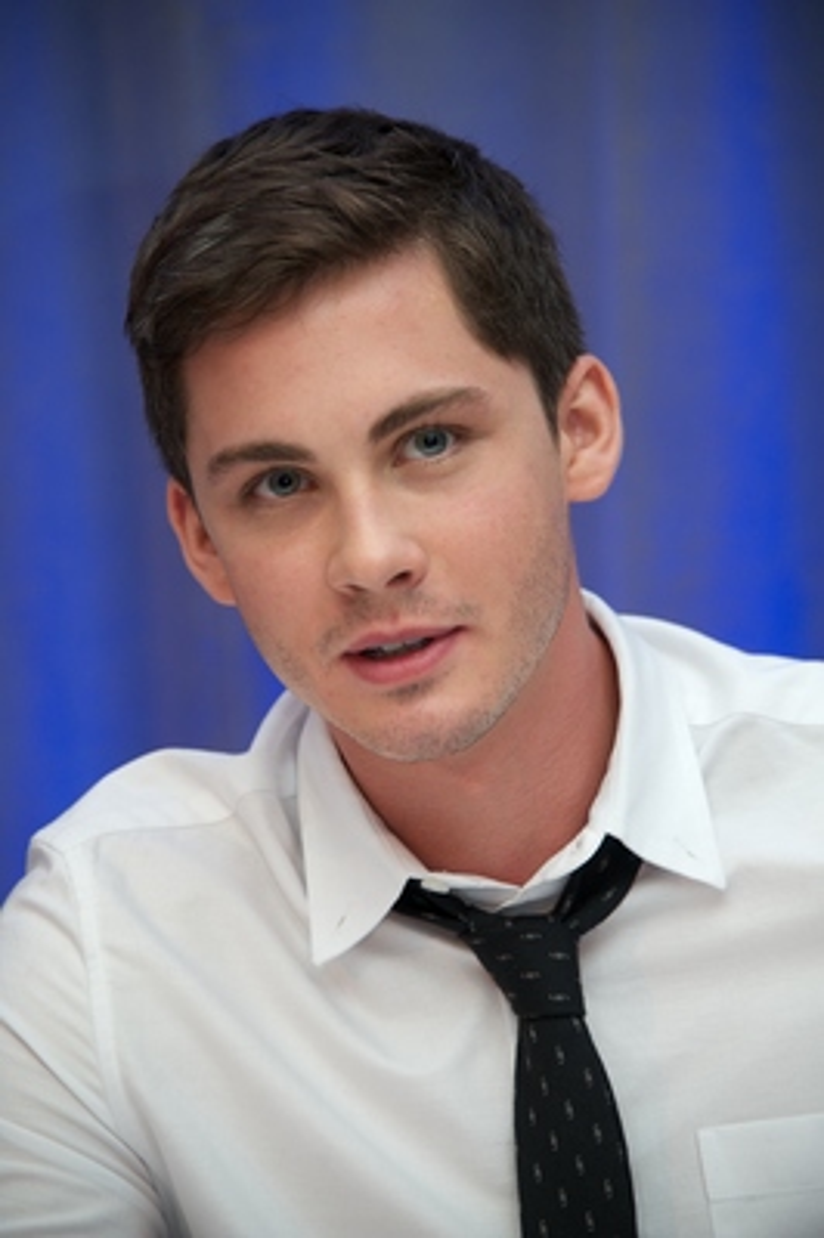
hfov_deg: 6.5
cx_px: 412
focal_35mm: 210
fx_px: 7222
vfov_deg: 9.8
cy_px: 619
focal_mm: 210
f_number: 5.6
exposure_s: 1/60
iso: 500
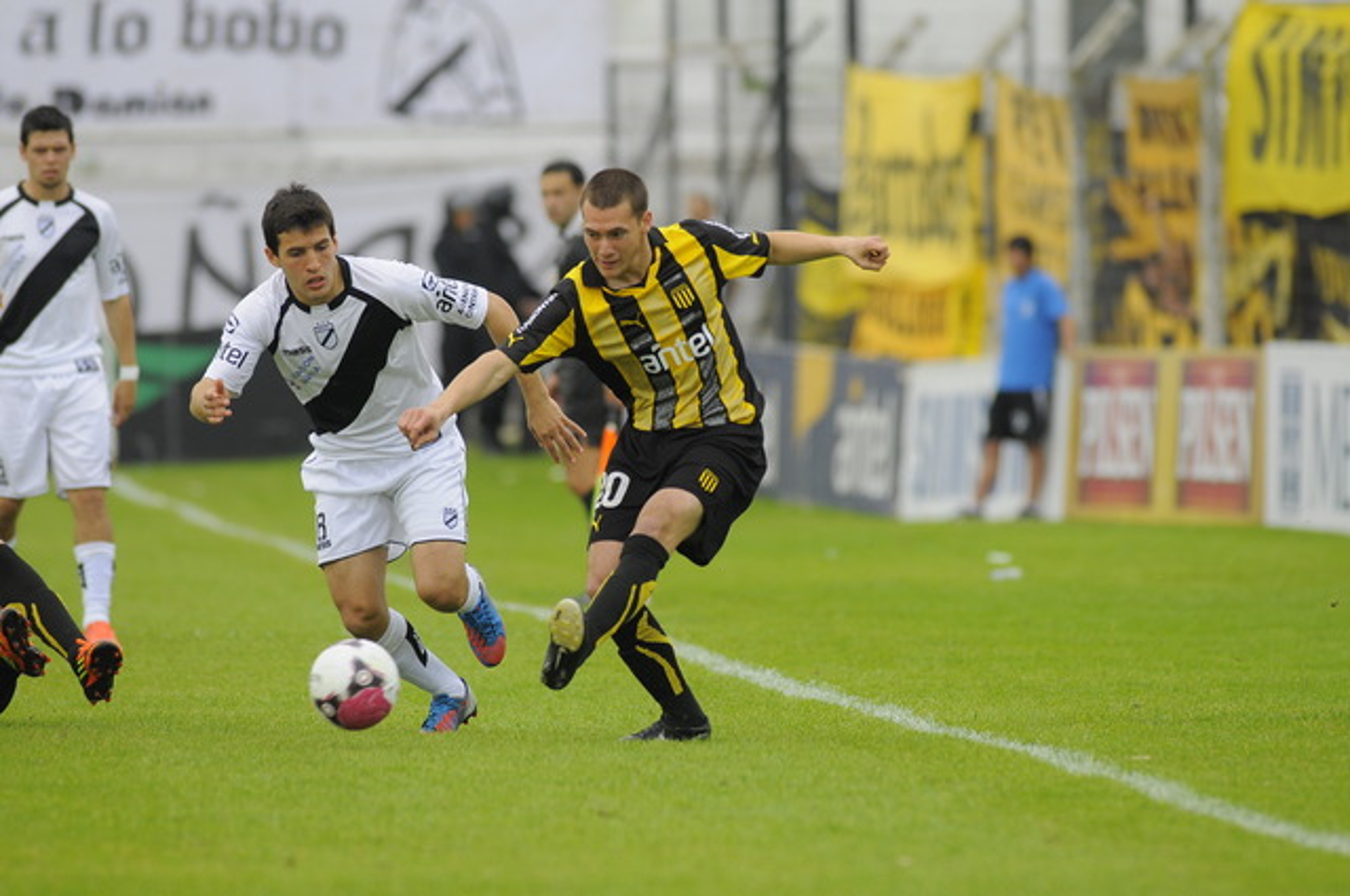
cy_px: 448
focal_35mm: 450
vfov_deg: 3.0
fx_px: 16853
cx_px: 675
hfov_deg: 4.6
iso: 320
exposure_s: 1/1250
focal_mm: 300
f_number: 4
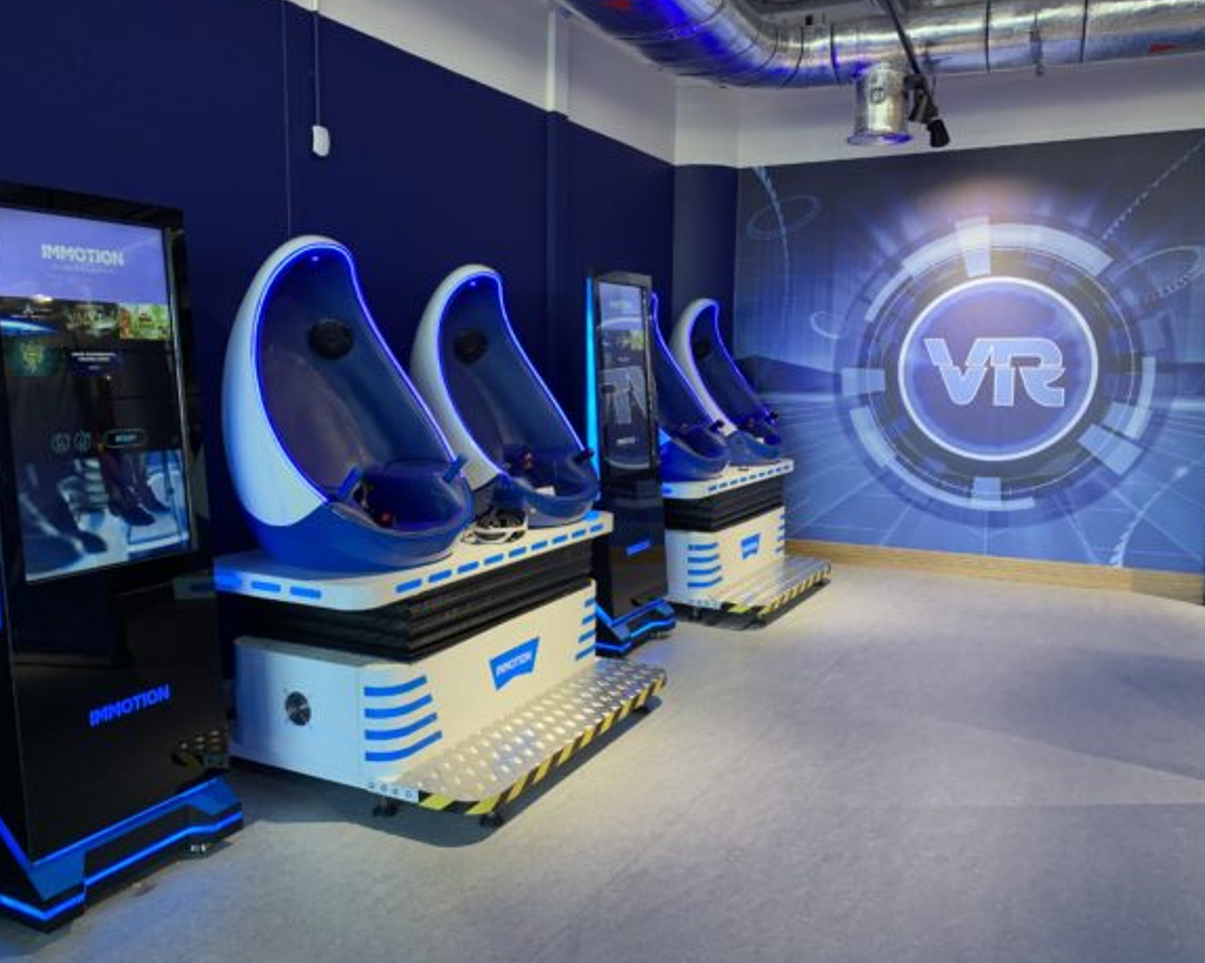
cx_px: 570
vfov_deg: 51.5
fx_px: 998
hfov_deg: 62.2
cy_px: 471
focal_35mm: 28
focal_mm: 4.25
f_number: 1.8
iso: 50
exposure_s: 1/50
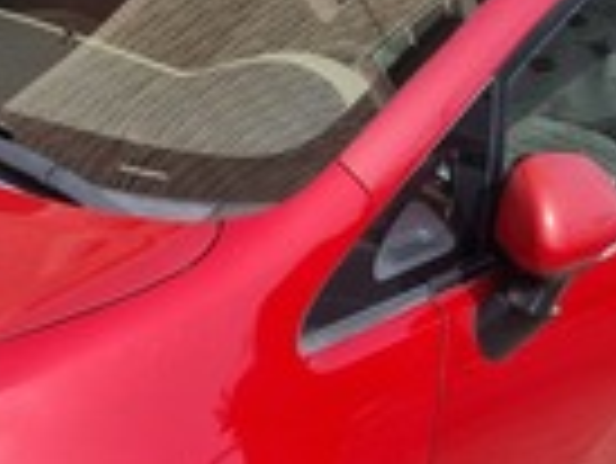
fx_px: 1550
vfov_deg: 16.9
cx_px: 160
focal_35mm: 87
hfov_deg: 22.3
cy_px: 322
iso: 50
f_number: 1.8
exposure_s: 1/2384
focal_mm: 5.4
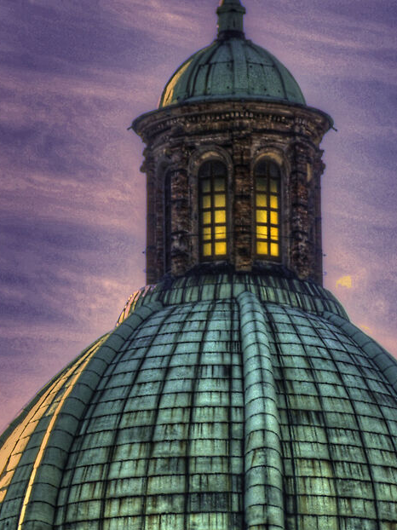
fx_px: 7666
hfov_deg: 3.0
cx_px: 76
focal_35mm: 501
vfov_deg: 3.9
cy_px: 798
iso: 100
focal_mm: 90
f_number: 13
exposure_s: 1/100
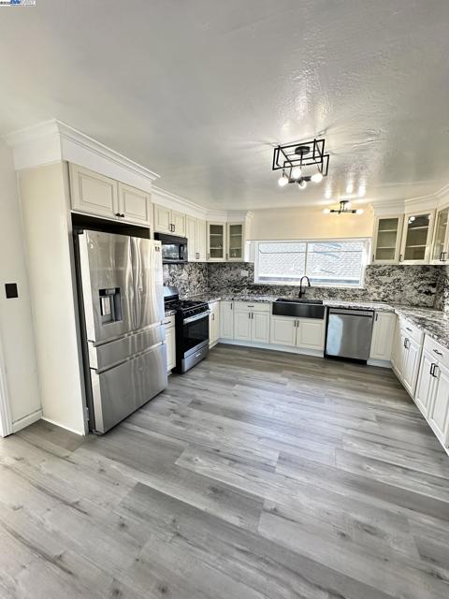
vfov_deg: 102.1
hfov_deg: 85.7
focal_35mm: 14
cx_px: 224
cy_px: 300
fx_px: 242
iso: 160
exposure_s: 1/120
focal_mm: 2.22
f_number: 2.2
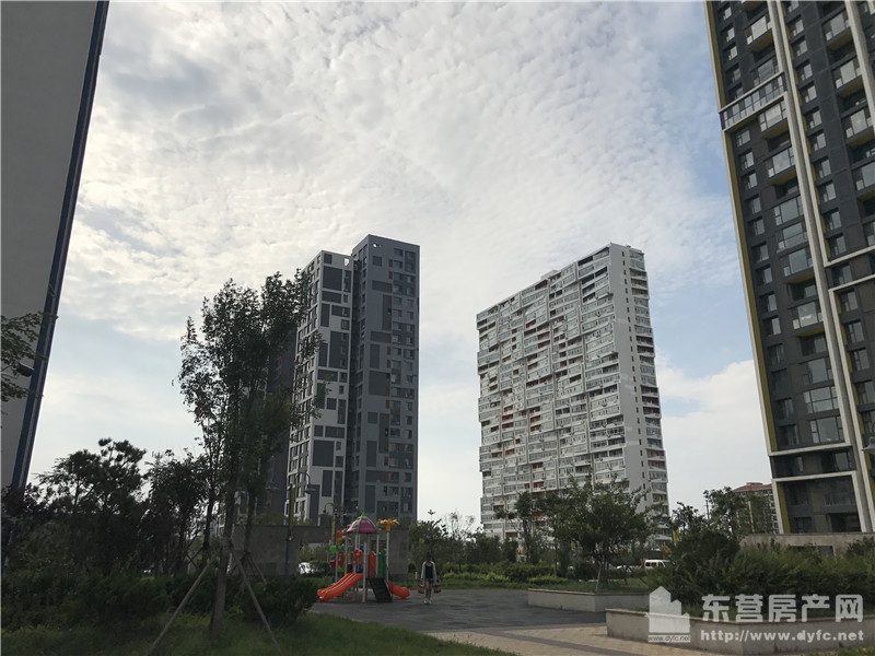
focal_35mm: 28
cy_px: 328
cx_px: 438
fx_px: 708
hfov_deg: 63.4
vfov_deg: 49.7
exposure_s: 1/6849
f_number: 1.8
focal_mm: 3.99
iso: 20
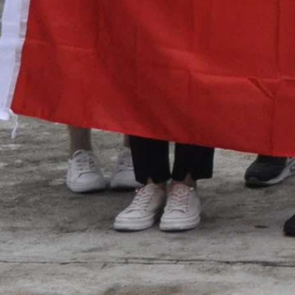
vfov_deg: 7.2
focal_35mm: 218
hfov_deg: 7.2
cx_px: 885
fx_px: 2102
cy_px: -585
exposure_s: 1/640
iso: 800
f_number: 3.8
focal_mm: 18
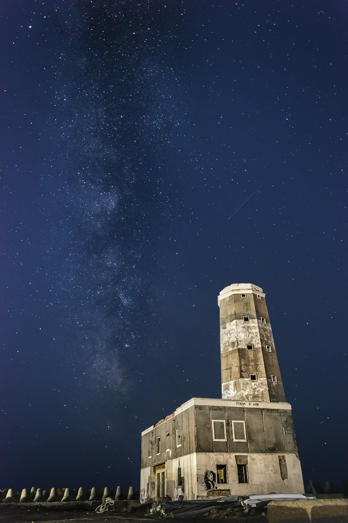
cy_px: 262
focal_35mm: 27
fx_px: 392
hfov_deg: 47.8
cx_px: 174
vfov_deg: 67.4
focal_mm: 18
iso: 1600
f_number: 3.5
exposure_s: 21
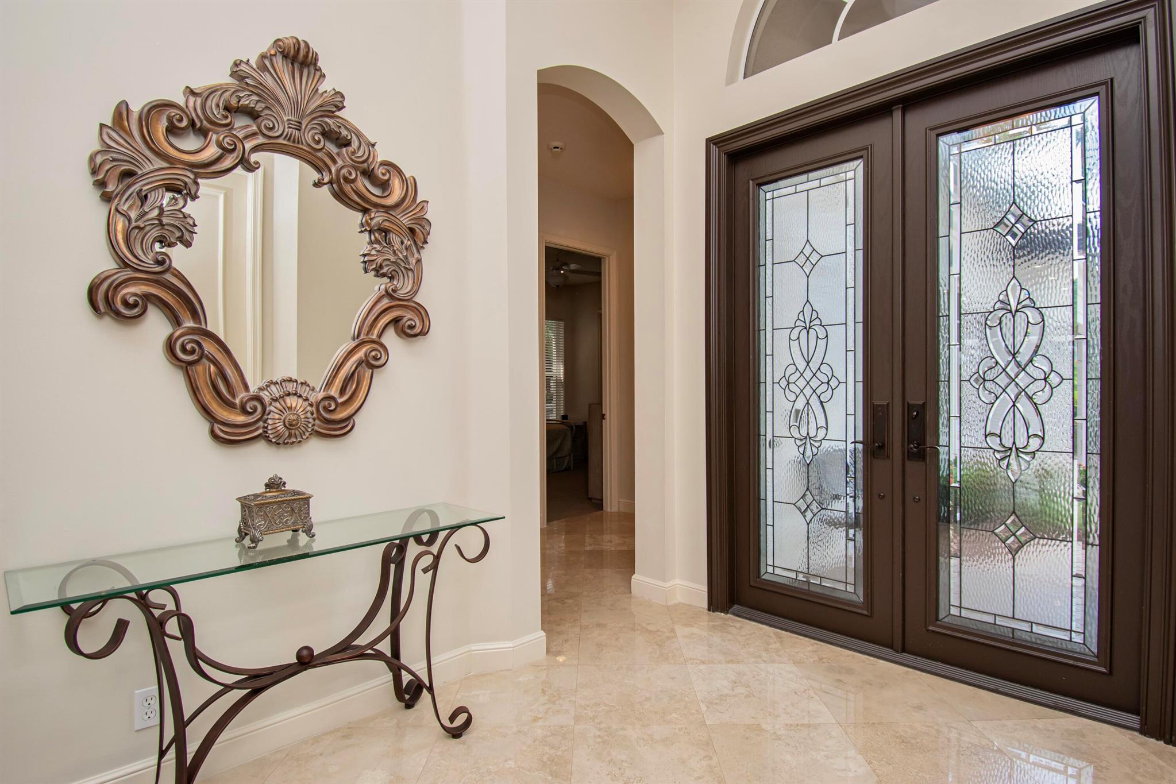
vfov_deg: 67.4
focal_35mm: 18
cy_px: 392
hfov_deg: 90.0
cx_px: 588
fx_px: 588
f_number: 5.6
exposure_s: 1/125
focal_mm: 12
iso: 560
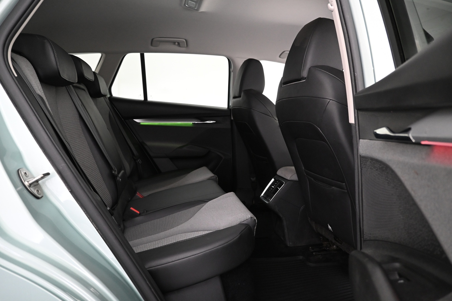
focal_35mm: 24
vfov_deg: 53.1
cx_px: 226
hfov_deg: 73.7
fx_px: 301
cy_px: 150
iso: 1600
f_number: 3.5
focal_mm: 16
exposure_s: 1/15
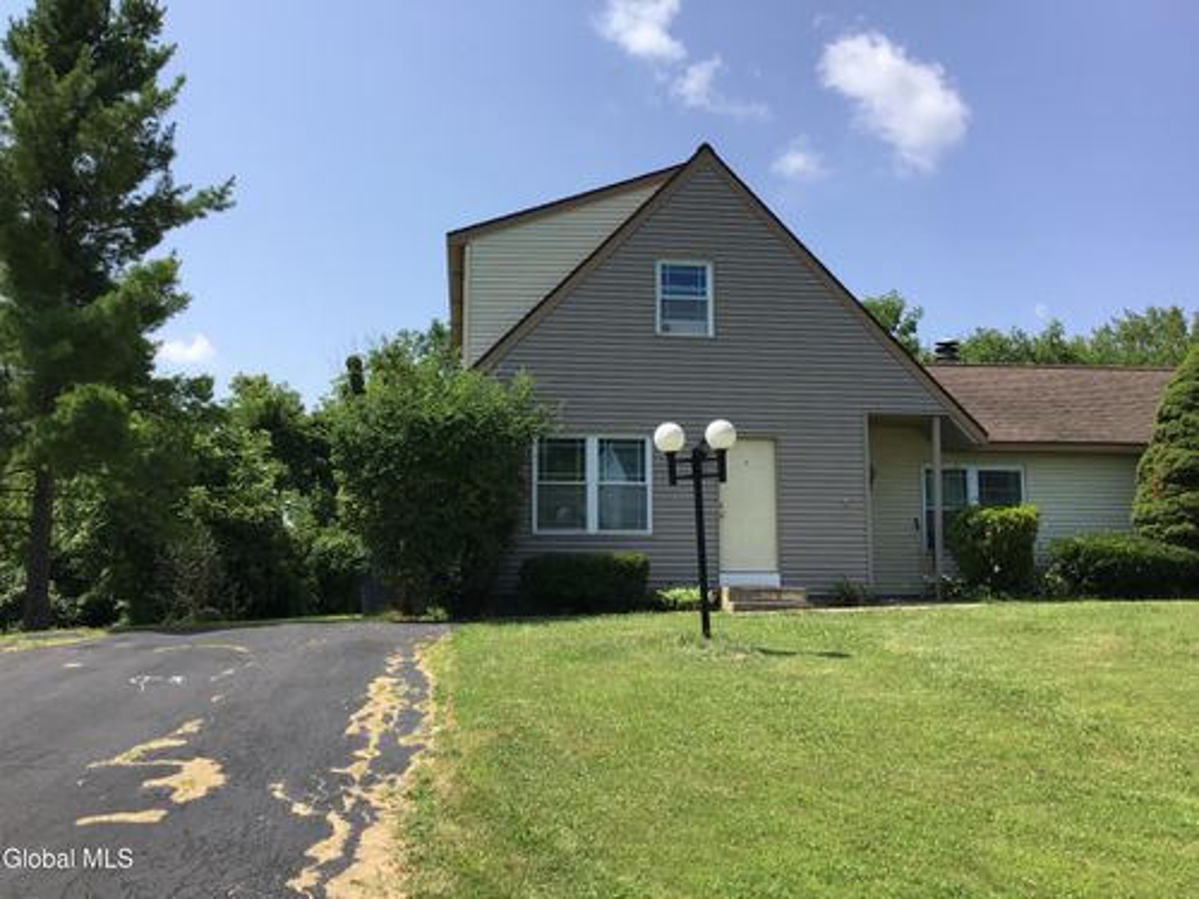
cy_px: 450
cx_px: 600
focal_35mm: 31
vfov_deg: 45.4
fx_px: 1074
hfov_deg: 58.4
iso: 25
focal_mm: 3.3
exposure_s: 1/1199
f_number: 2.4
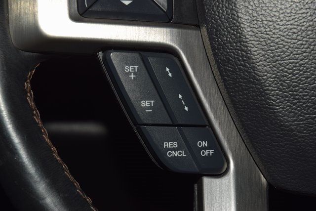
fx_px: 922
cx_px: 158
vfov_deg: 13.0
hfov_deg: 19.5
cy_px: 106
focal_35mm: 105
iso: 100
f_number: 8
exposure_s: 1/125
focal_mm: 70
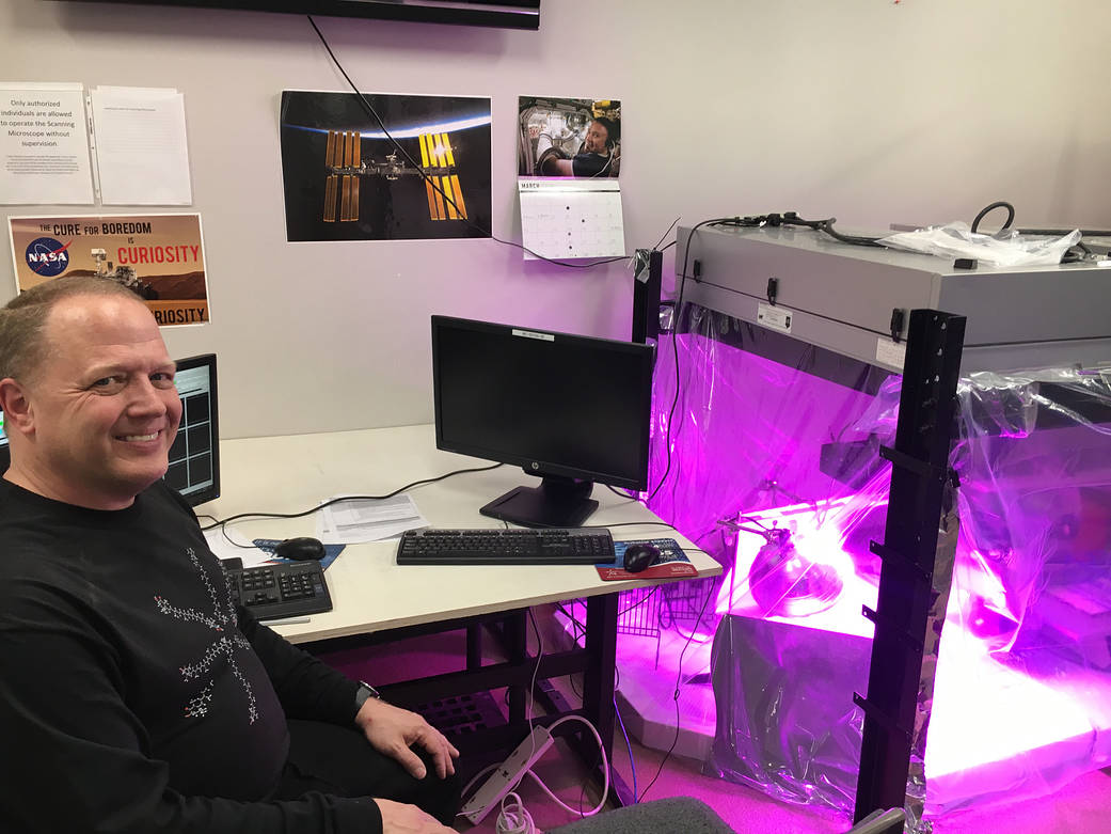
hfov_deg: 61.7
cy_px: 417
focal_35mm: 29
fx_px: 931
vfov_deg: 48.2
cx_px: 556
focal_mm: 4.15
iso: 64
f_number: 2.2
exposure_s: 1/30
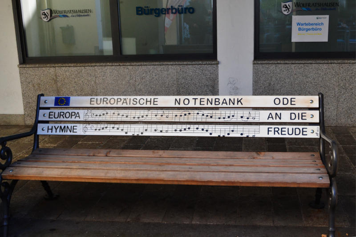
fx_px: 415
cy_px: 118
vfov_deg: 31.9
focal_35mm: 42
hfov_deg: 46.4
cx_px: 178
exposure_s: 1/80
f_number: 16
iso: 400
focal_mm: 28
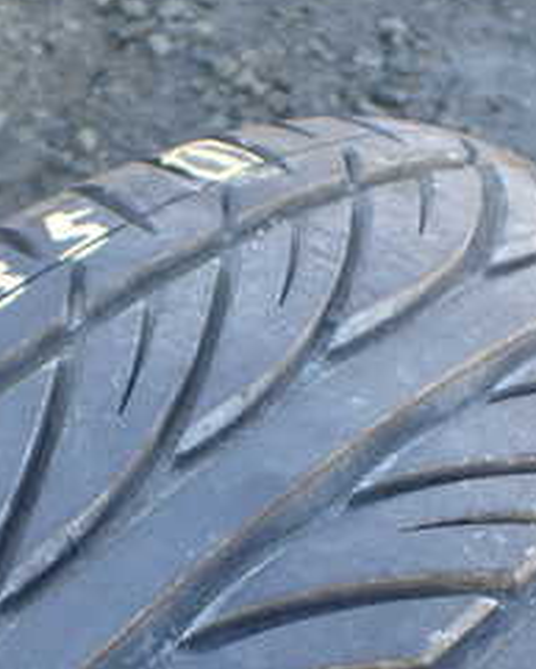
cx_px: 186
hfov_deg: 20.9
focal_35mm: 73
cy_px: 608
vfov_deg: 25.2
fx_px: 1447
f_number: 2.3
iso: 160
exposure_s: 1/125
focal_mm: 5.4
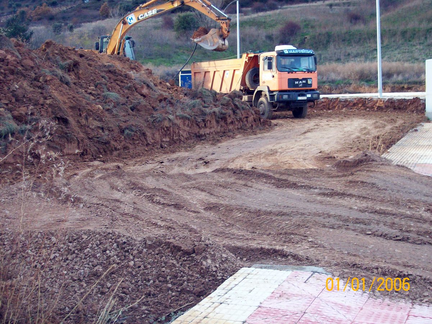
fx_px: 699
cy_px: 162
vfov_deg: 26.1
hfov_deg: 34.4
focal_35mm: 56
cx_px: 216
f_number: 3.4
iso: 140
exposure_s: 1/91.3
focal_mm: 9.4
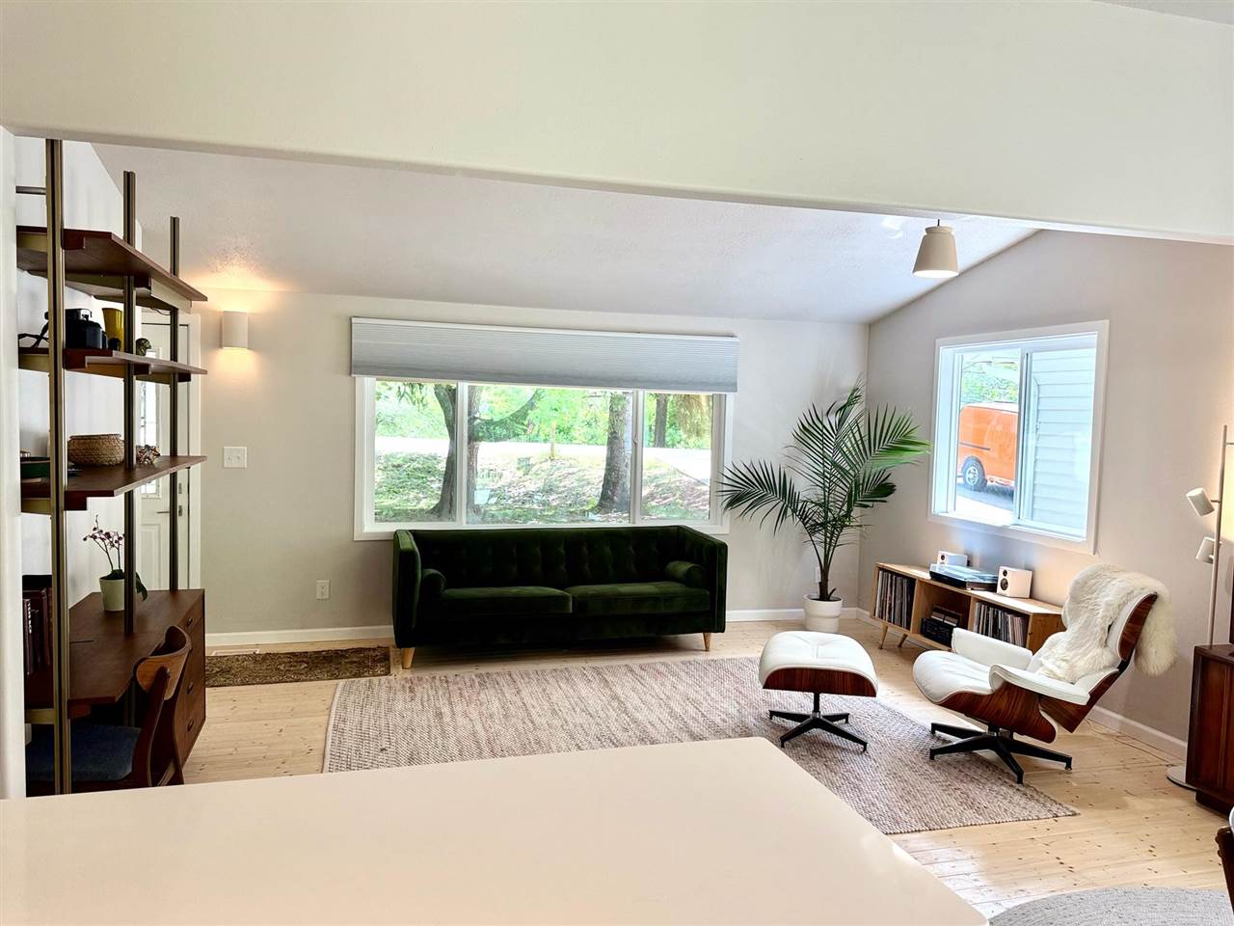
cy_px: 463
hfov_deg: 71.6
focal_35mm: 24
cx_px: 617
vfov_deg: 56.8
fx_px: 856
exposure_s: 1/228
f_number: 1.78
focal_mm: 6.76
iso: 125
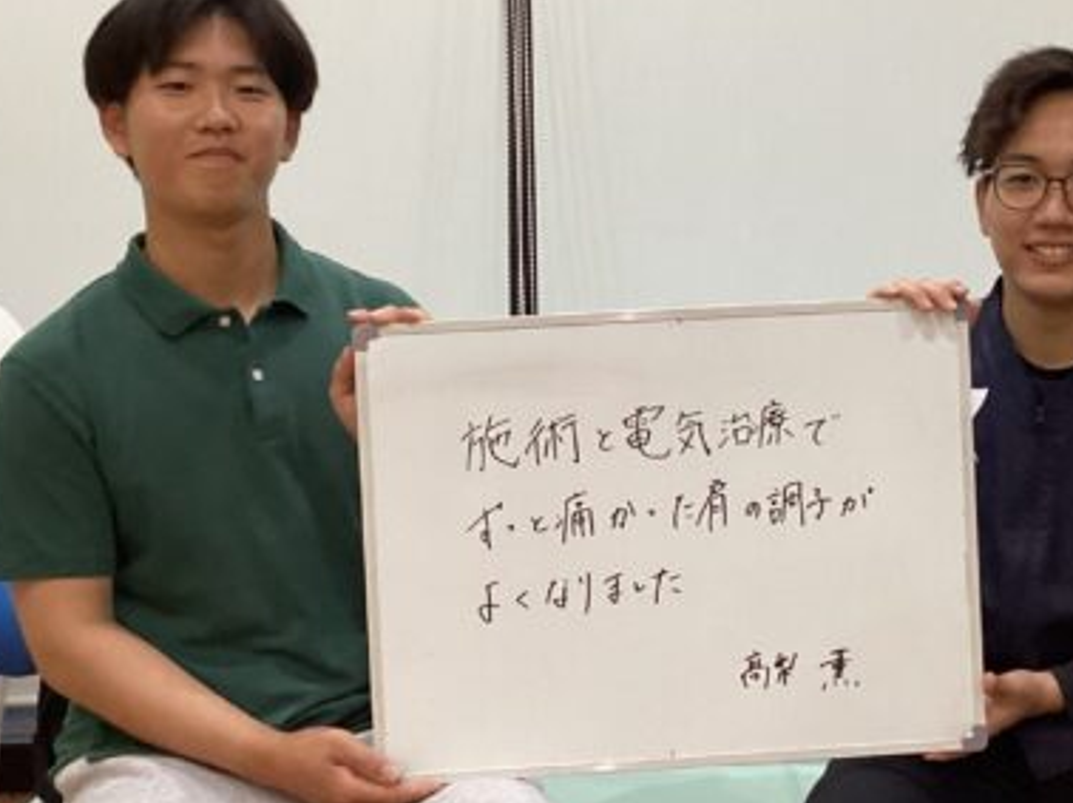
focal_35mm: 63
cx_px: 684
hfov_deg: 30.6
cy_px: 380
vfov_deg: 23.3
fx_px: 1952
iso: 320
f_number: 2.4
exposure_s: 1/60
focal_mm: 3.3
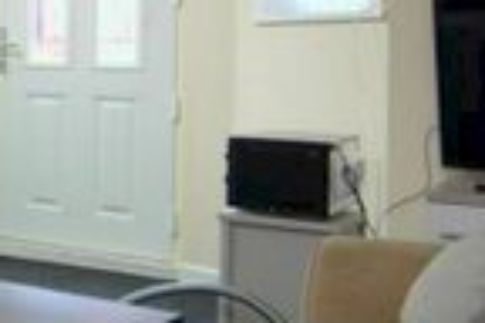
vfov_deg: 18.6
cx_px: -276
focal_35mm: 73
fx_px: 983
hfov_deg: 22.1
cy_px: 87
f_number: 3.5
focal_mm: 10
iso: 800
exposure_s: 1/30
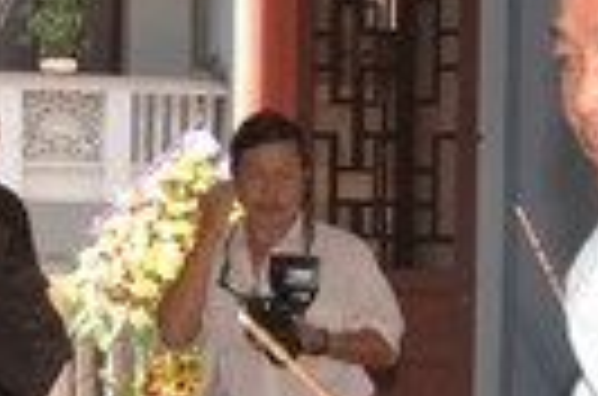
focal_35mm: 130
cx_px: 31
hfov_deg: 15.6
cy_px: 212
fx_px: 2154
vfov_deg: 10.5
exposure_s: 1/100
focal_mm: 18
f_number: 5
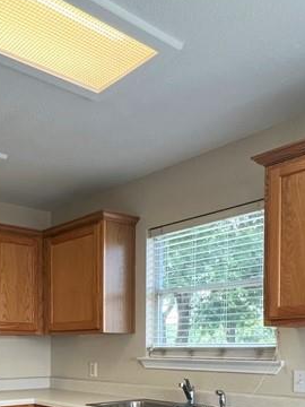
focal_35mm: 37
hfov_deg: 35.9
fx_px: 435
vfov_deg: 45.5
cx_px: 19
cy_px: 365
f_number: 1.8
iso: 125
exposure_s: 1/120
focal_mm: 1.57
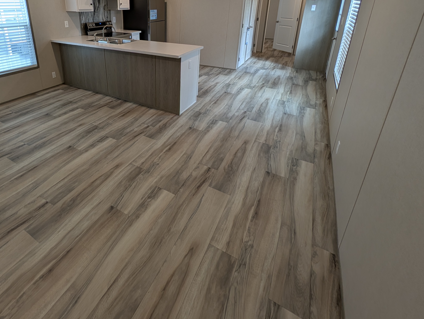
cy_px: 86
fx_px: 221
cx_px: 153
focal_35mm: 18
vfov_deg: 67.9
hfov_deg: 85.5
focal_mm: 2.23
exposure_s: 1/120
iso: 70
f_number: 1.95
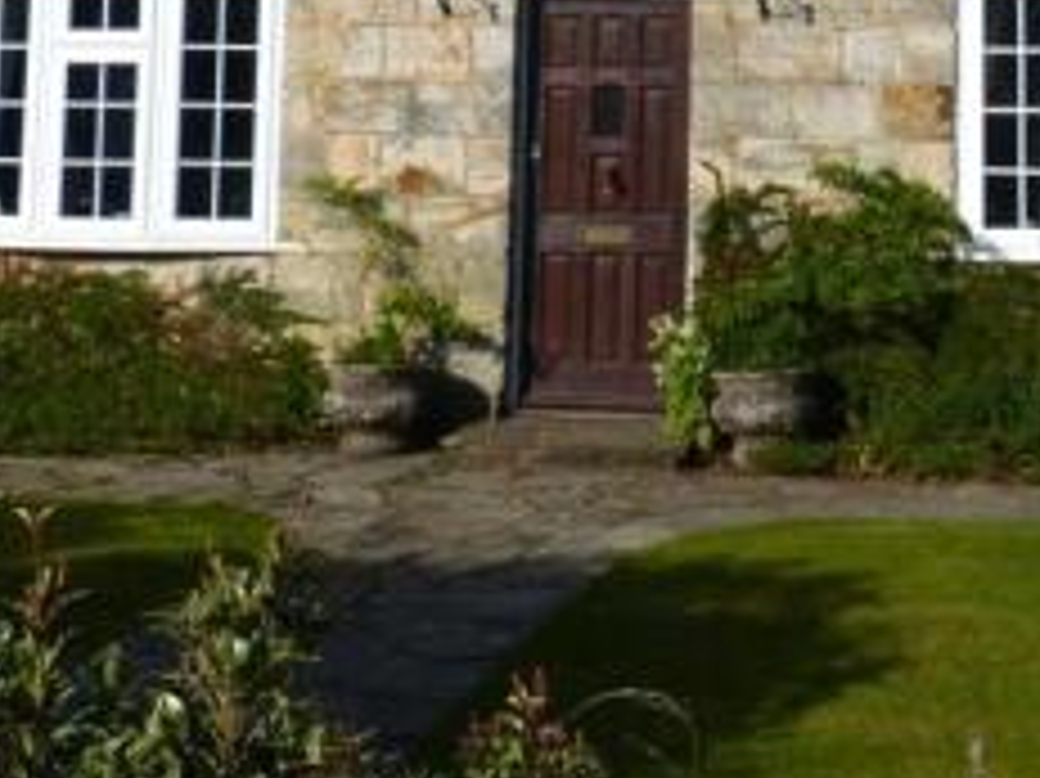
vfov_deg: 22.0
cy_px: -83
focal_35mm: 63
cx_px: 880
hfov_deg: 29.8
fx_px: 1892
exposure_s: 1/800
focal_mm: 4.5
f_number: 4
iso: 100
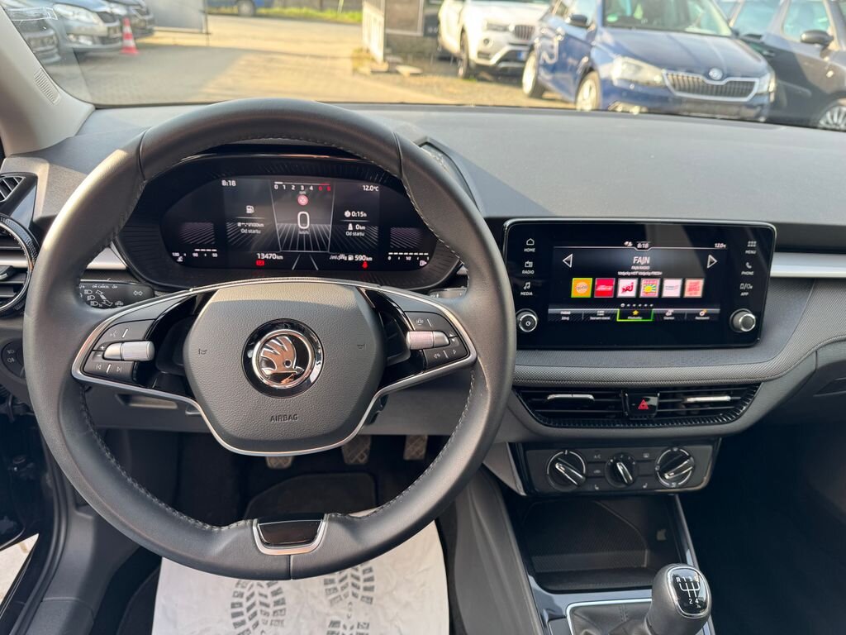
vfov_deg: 56.8
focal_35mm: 24
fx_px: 587
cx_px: 423
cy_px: 318
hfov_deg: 71.6
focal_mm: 6.76
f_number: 1.78
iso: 64
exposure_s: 1/121
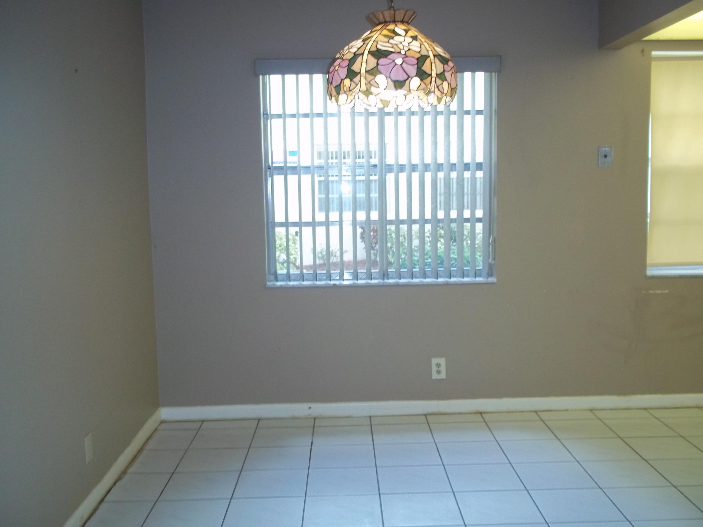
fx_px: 731
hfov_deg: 51.4
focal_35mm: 36
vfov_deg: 39.7
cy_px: 264
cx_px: 352
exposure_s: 1/30
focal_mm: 6.5
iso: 160
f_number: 3.1
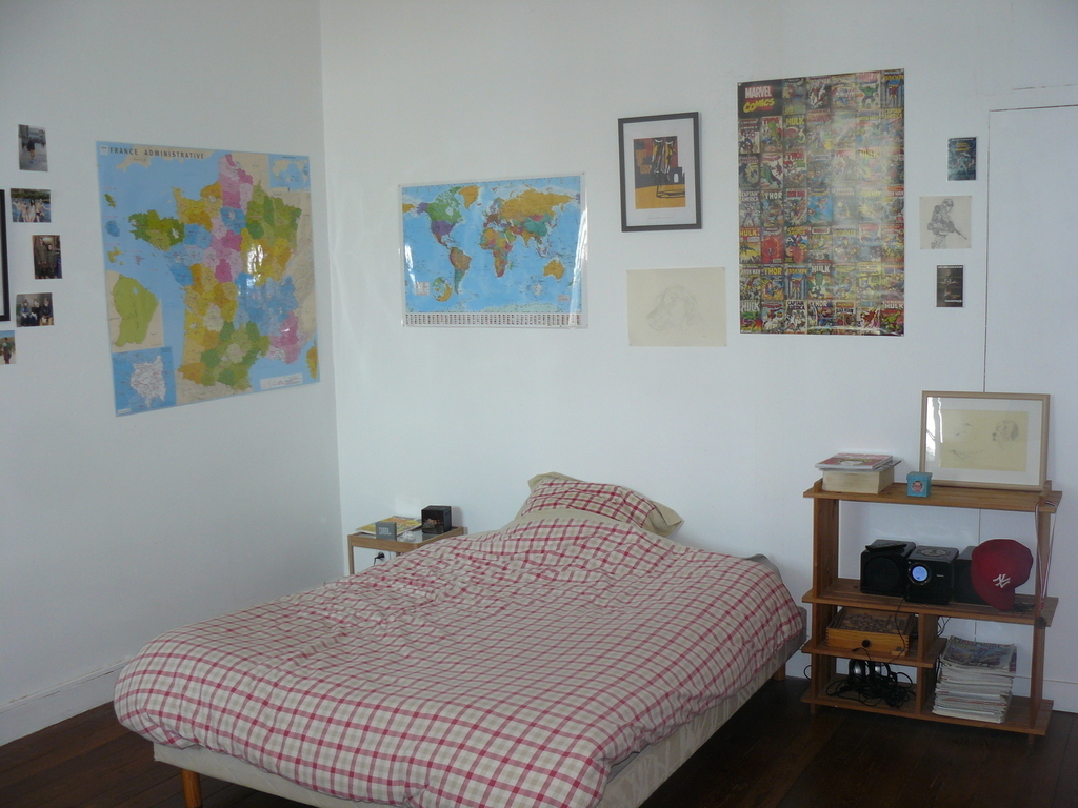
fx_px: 1121
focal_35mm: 36
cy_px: 404
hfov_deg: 51.4
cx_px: 539
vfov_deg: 39.7
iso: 100
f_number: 2.8
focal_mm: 6
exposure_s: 1/30
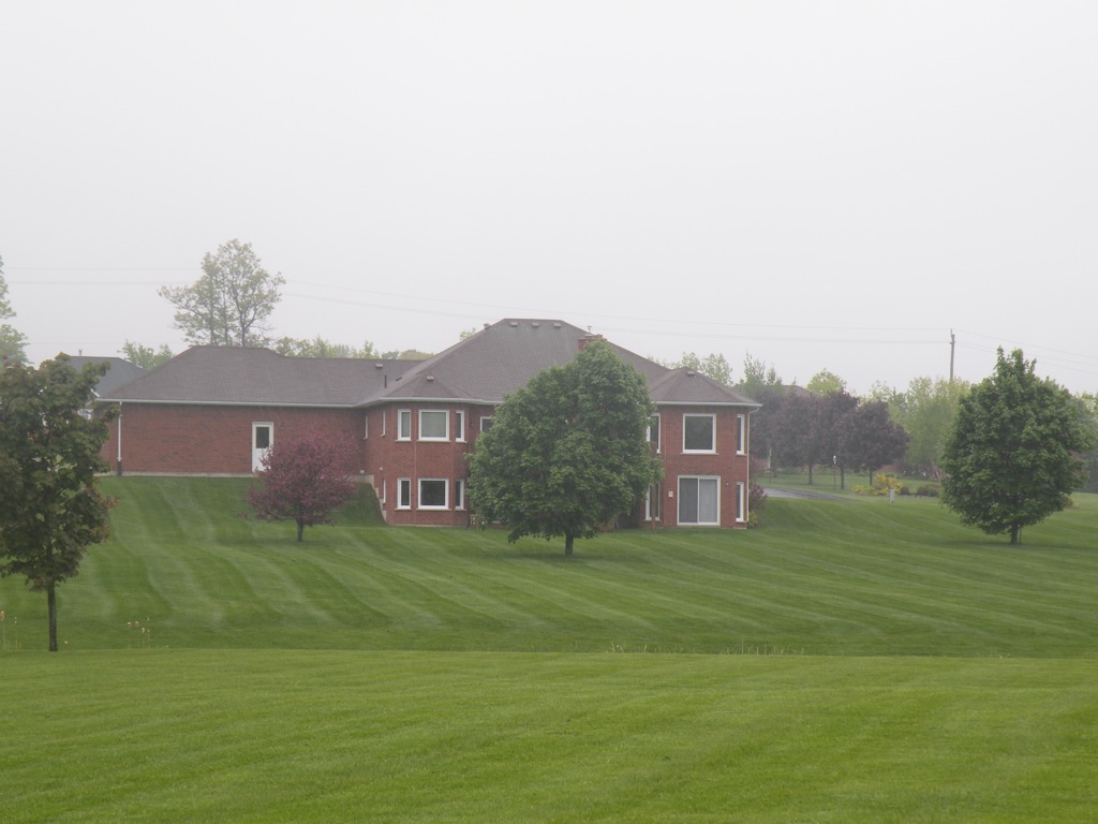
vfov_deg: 13.5
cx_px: 549
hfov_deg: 17.9
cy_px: 412
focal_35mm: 110
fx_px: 3489
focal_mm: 19.4
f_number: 4
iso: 64
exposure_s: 1/138
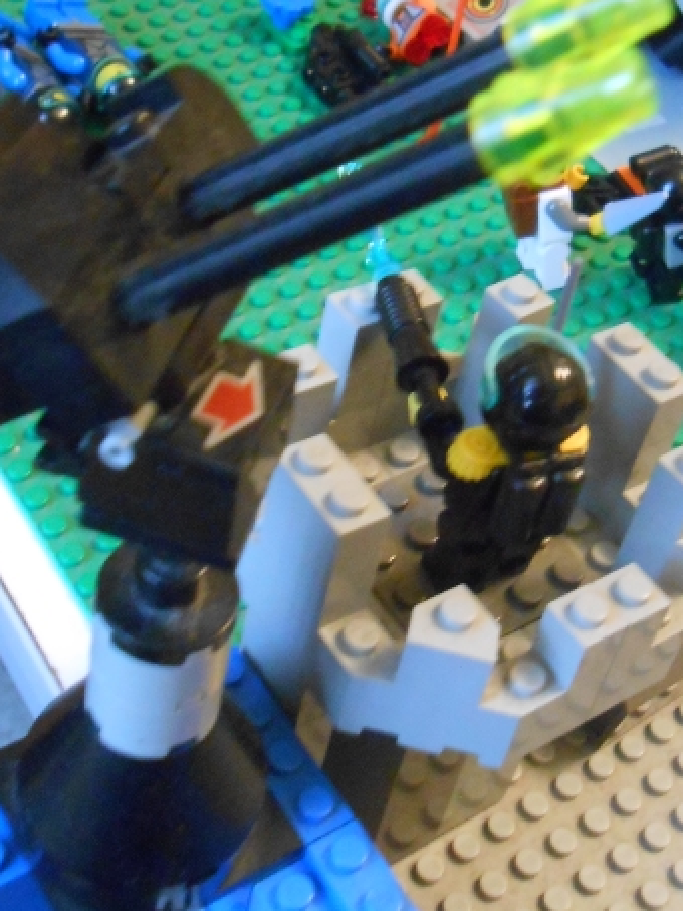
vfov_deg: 36.1
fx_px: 1394
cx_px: 398
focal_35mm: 53
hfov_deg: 27.5
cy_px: 400
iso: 800
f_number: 3.8
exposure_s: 1/3
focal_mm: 5.3
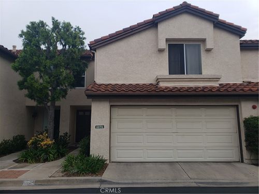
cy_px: 97
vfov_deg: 53.1
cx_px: 130
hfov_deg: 67.3
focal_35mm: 26
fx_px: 195
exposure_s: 1/157
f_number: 2.4
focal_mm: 4.3
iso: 50
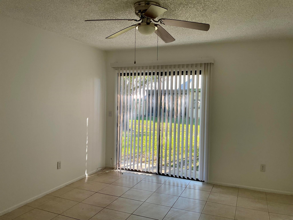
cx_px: 146
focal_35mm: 29
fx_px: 245
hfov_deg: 61.7
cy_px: 110
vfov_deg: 48.2
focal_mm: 3
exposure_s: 1/120
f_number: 1.8
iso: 20
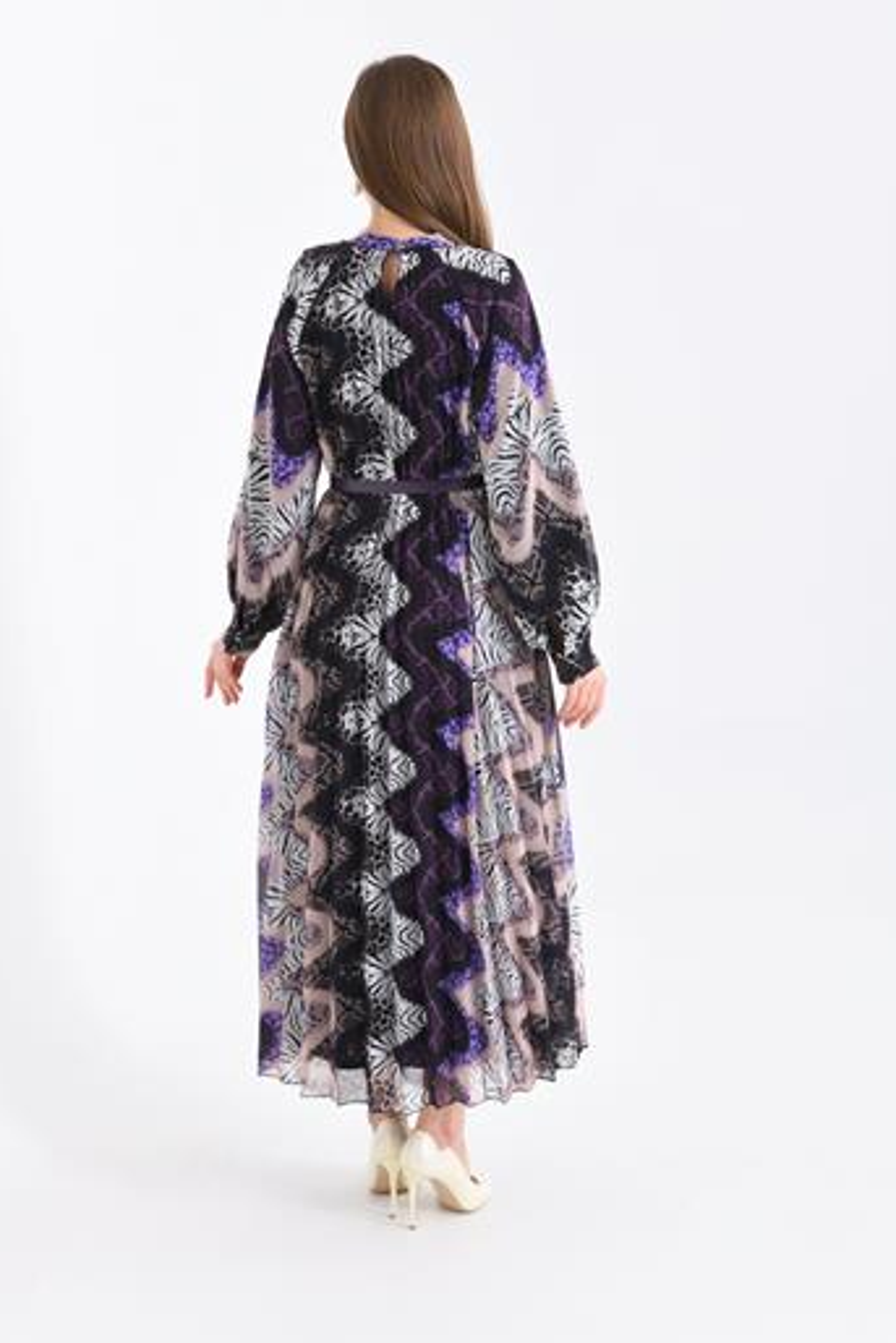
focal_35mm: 61
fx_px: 2276
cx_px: 423
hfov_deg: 22.3
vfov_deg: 32.9
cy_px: 658
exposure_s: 1/125
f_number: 6.3
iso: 160
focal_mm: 55
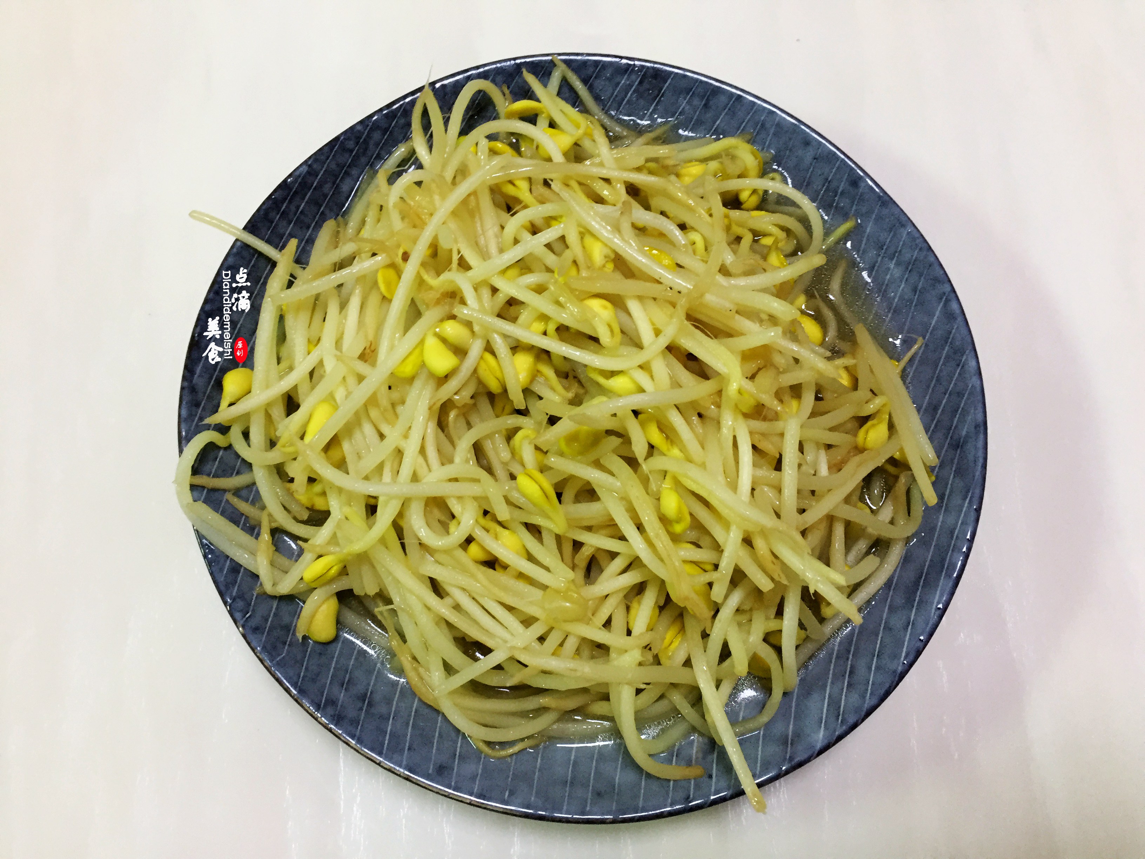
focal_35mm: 29
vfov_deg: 48.2
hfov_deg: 61.7
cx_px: 572
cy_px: 430
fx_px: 959
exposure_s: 1/33
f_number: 2.2
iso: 160
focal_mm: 4.15
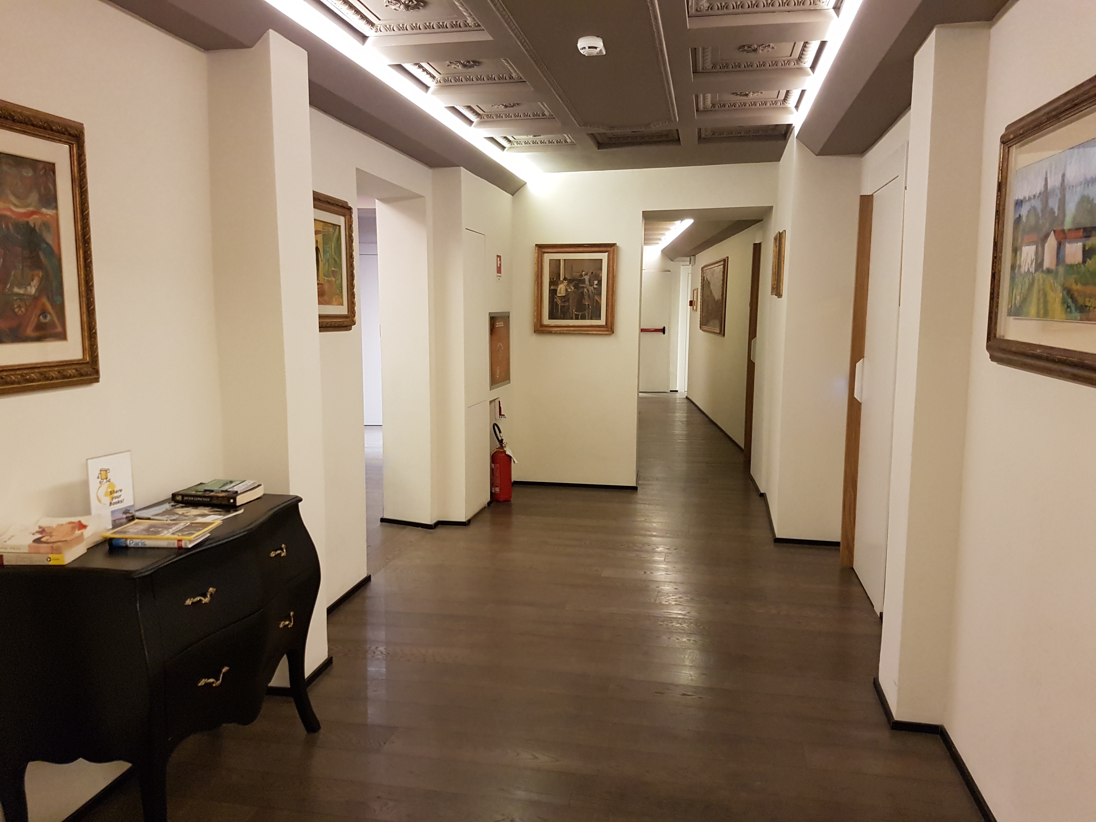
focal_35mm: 26
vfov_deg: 53.1
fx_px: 823
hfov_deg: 67.3
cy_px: 411
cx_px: 548
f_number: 1.7
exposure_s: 1/11
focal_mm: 4.2
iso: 200
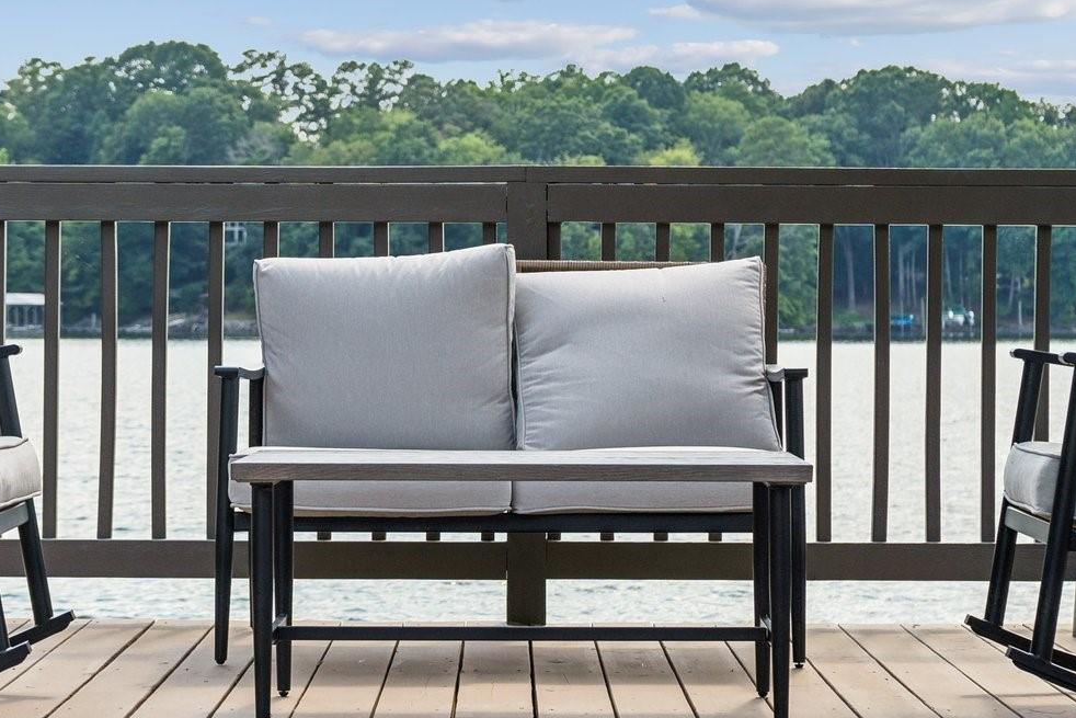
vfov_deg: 14.0
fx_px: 2929
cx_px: 508
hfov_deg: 20.8
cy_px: 309
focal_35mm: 98
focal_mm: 47
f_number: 5
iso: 100
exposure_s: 1/500
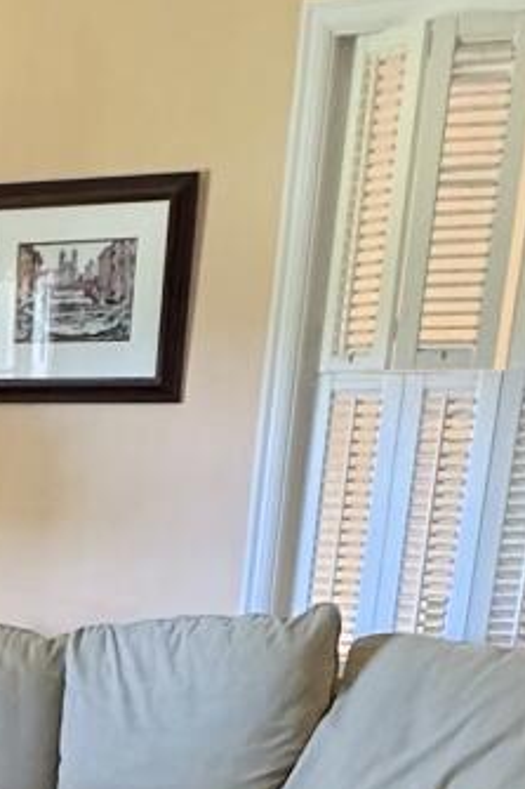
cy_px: 1218
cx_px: -285
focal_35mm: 87
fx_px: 1905
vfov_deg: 19.9
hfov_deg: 14.5
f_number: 2.2
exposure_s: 1/60
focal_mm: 2.22
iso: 320
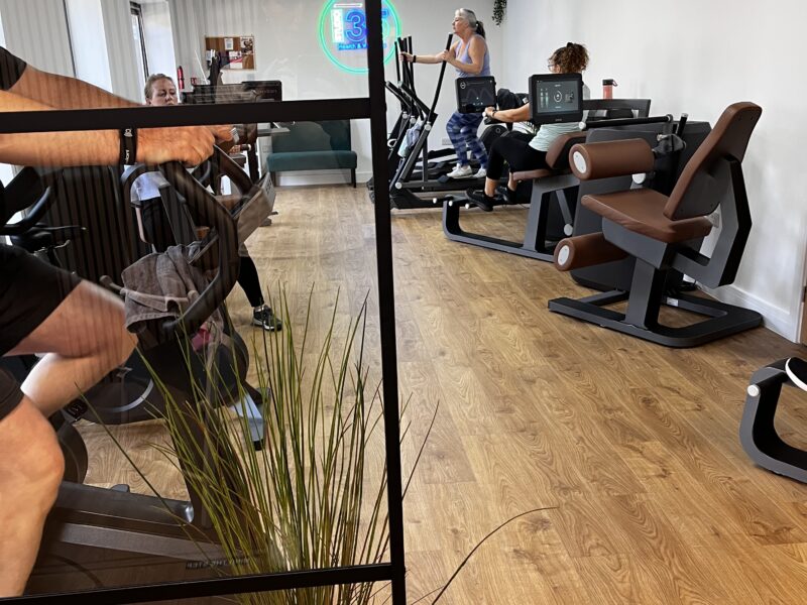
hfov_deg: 67.3
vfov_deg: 53.1
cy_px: 302
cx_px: 404
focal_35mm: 26
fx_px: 606
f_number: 1.6
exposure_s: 1/78
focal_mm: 5.1
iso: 125
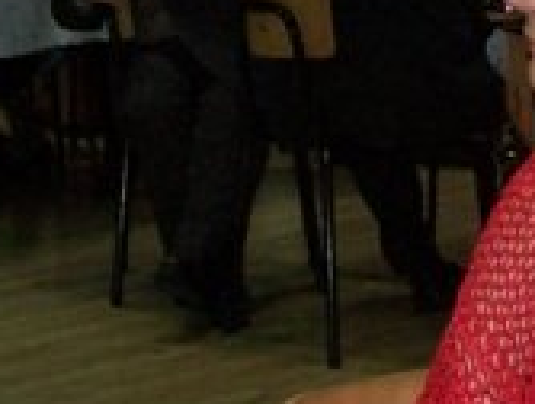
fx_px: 2664
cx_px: 615
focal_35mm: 172
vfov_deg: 8.6
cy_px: -3
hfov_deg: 11.3
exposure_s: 1/30
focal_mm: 6
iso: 160
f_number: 2.7
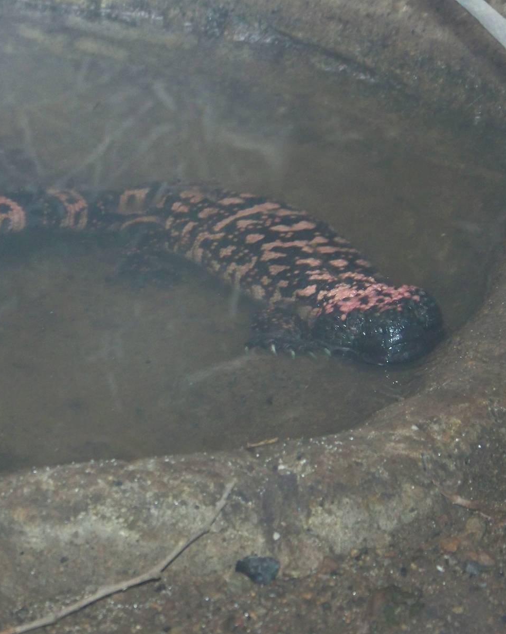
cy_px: 318
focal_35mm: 209
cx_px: 190
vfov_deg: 9.2
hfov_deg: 7.4
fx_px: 3914
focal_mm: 25.7
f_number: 3.6
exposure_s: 1/40
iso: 200
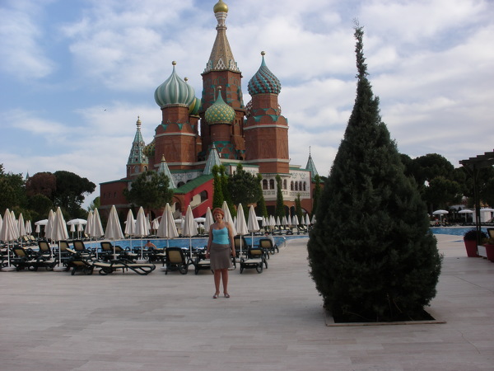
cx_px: 247
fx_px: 514
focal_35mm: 36
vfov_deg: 39.7
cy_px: 186
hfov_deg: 51.4
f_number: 5.6
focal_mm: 6.3
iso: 64
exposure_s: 1/160
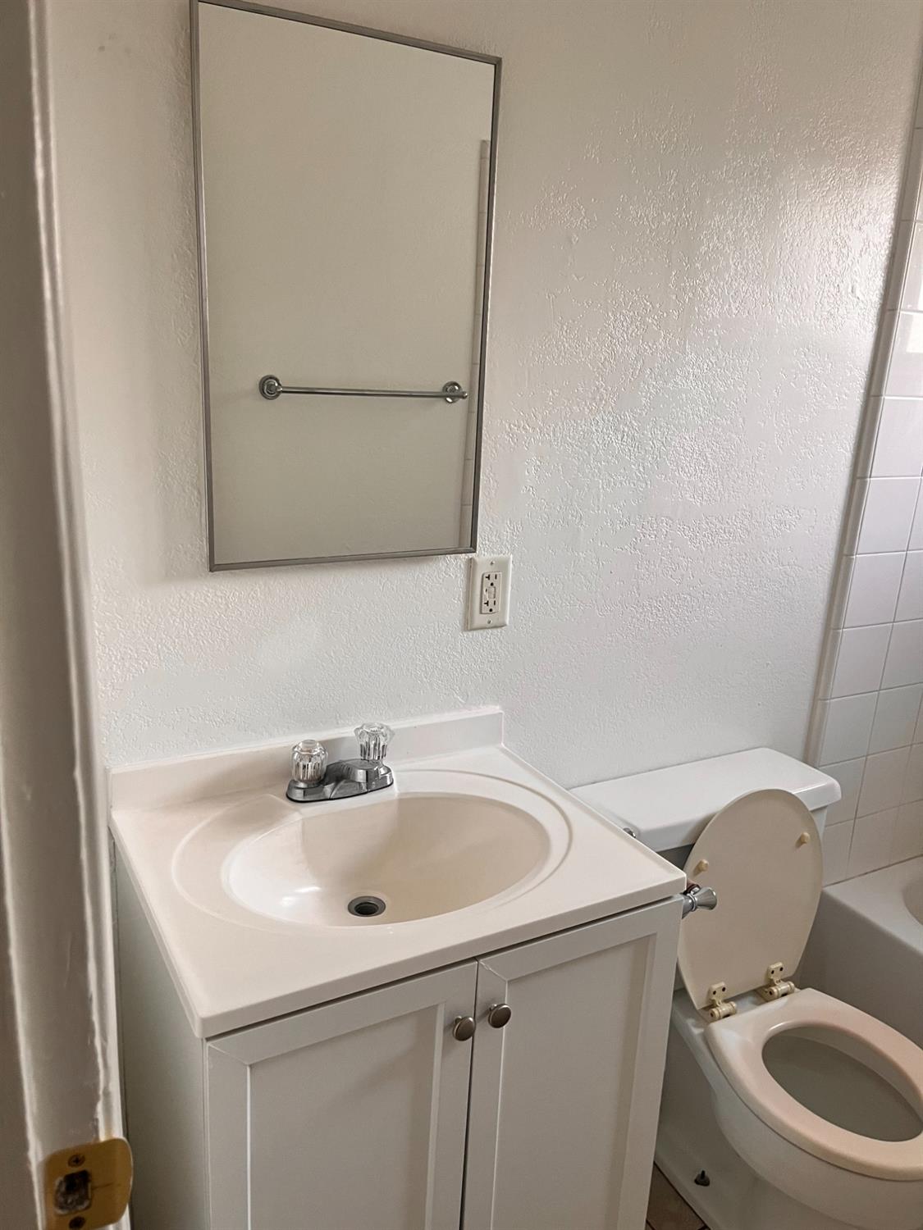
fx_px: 924
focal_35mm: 26
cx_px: 462
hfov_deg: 53.1
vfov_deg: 67.3
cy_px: 615
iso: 125
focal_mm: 5.1
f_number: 1.6
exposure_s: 1/70
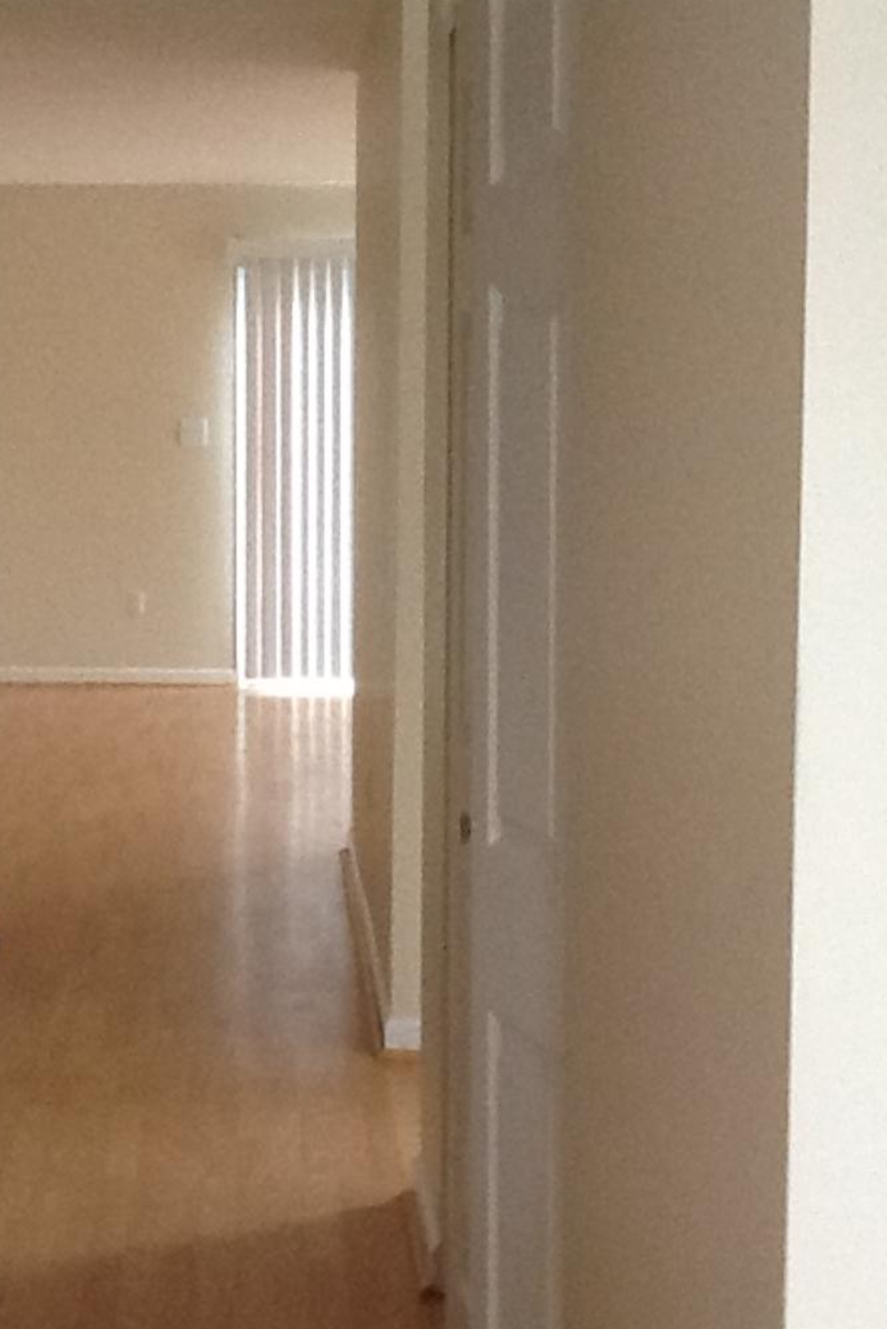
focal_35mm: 66
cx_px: 202
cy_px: 688
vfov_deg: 30.5
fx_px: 2437
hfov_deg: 20.4
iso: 160
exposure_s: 1/30
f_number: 2.4
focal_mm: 2.03
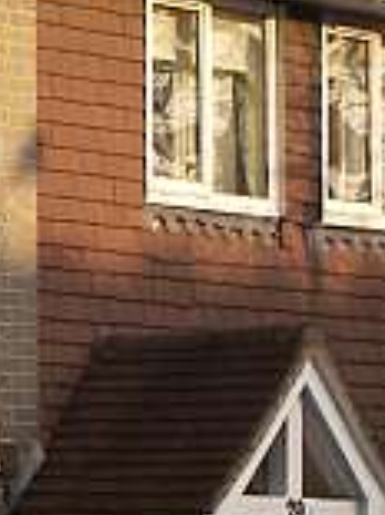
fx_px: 4292
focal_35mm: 289
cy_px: 382
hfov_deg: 4.8
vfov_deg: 6.9
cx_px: -866
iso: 50
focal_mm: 11.8
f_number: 3.6
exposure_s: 1/200
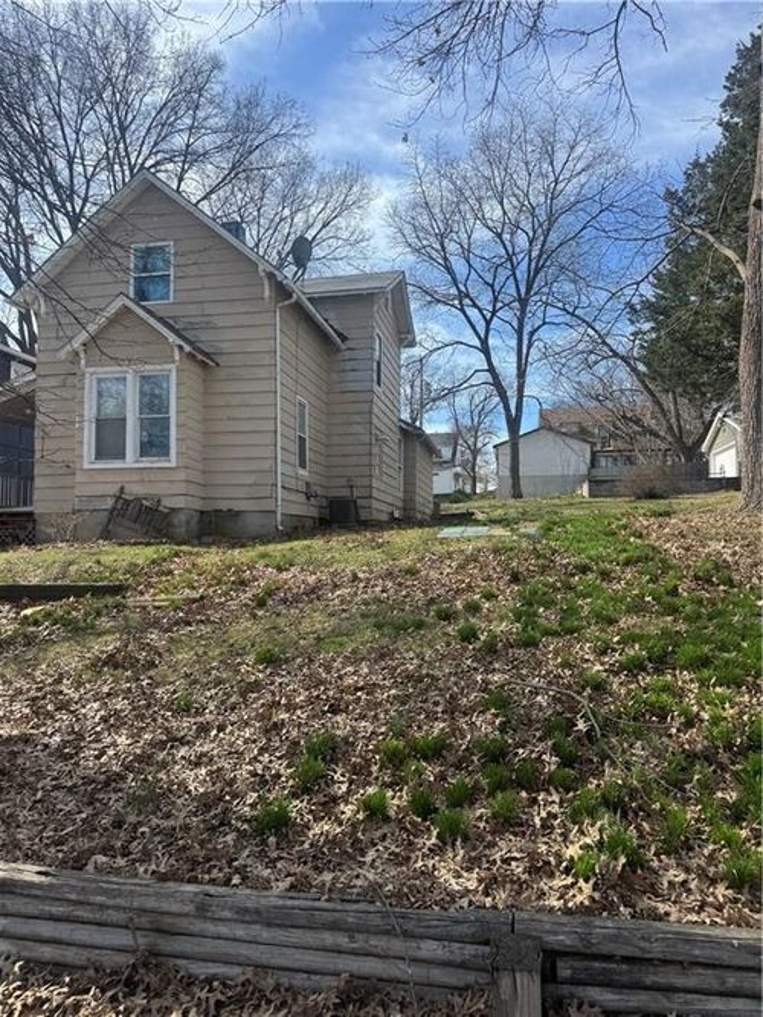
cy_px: 508
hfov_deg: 56.8
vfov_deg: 71.6
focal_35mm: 24
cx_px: 382
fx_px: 706
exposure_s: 1/2506
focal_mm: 6.76
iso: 80
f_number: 1.78
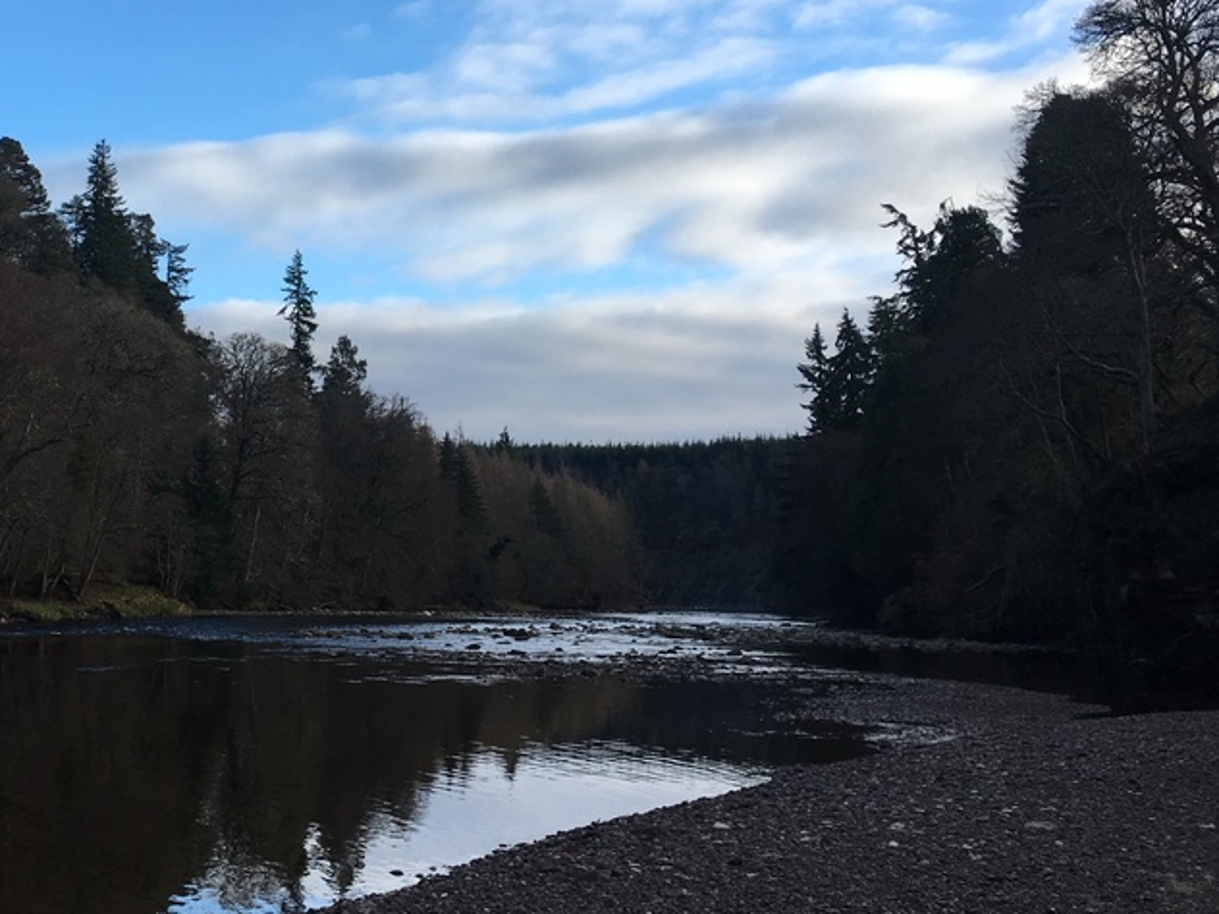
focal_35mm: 47
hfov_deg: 39.0
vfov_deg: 30.3
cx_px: 260
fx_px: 1655
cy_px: 222
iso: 25
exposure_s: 1/651
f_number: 2.2
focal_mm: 4.15
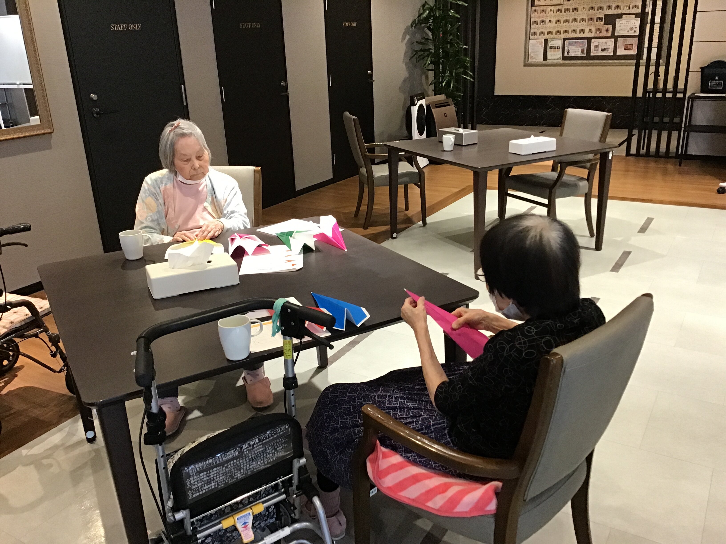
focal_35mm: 31
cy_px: 272
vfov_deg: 45.4
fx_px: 650
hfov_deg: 58.4
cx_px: 363
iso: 125
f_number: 2.4
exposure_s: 1/30
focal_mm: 3.3
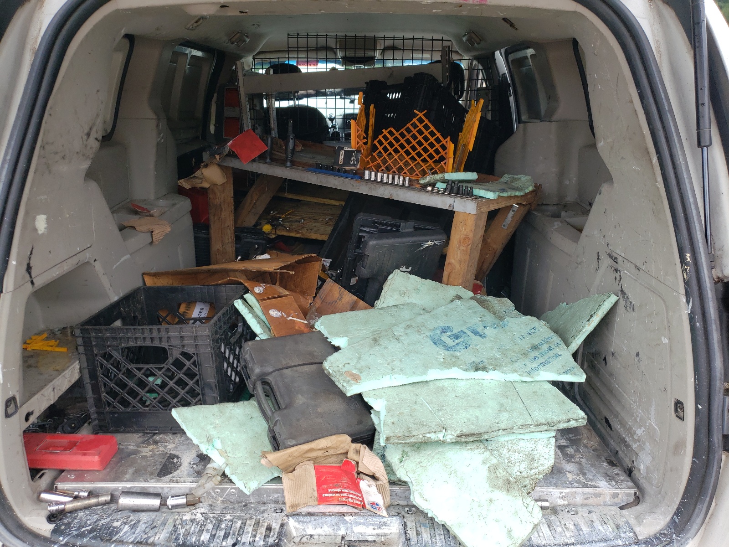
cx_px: 364
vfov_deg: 53.1
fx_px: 548
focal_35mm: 26
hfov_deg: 67.3
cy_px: 274
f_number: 1.5
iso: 50
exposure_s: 1/417
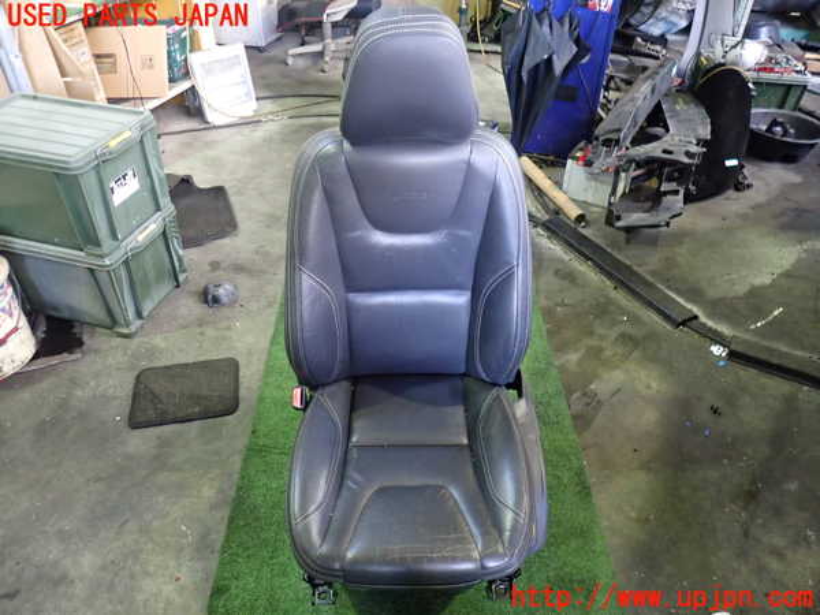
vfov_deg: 54.9
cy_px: 308
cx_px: 410
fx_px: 592
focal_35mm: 25
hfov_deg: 69.4
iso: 640
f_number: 2
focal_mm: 4.5
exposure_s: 1/30
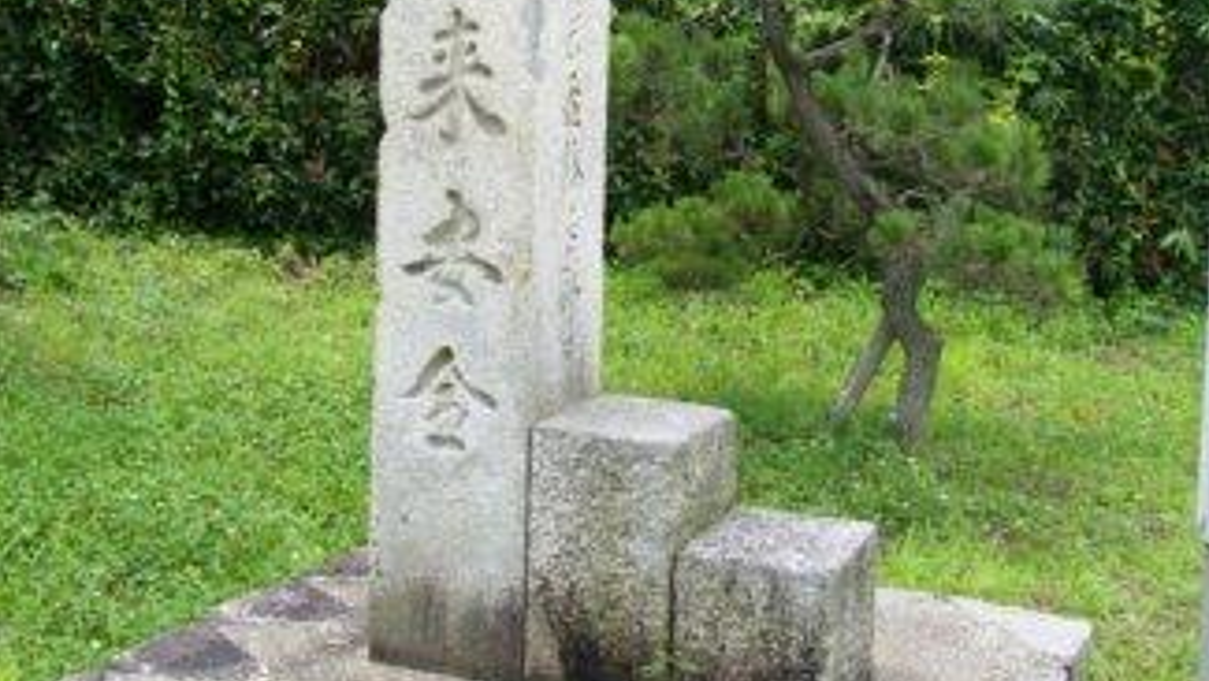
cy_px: 123
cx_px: 591
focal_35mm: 54
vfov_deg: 21.9
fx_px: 1732
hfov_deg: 38.5
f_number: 4.8
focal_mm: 6
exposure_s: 1/250
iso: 80
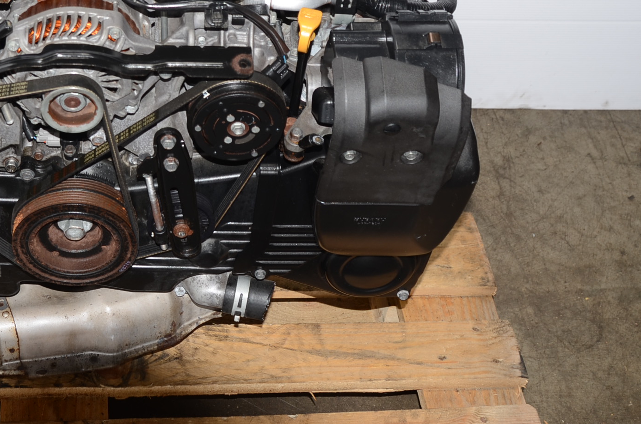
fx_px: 1137
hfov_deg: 30.5
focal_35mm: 64
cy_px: 67
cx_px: 99
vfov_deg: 20.8
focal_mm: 24
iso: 100
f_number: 5
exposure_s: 1/30
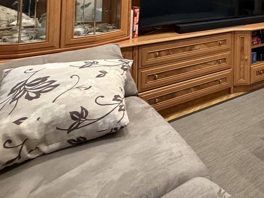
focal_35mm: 35
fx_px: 267
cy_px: -25
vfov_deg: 34.5
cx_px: 312
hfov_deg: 39.3
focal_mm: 2.22
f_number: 2.2
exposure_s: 1/50
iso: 500
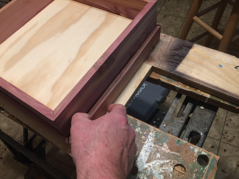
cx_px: 120
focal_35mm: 29
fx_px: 200
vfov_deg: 48.2
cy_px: 90
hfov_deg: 61.7
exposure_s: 1/30
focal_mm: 4.15
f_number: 2.2
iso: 80
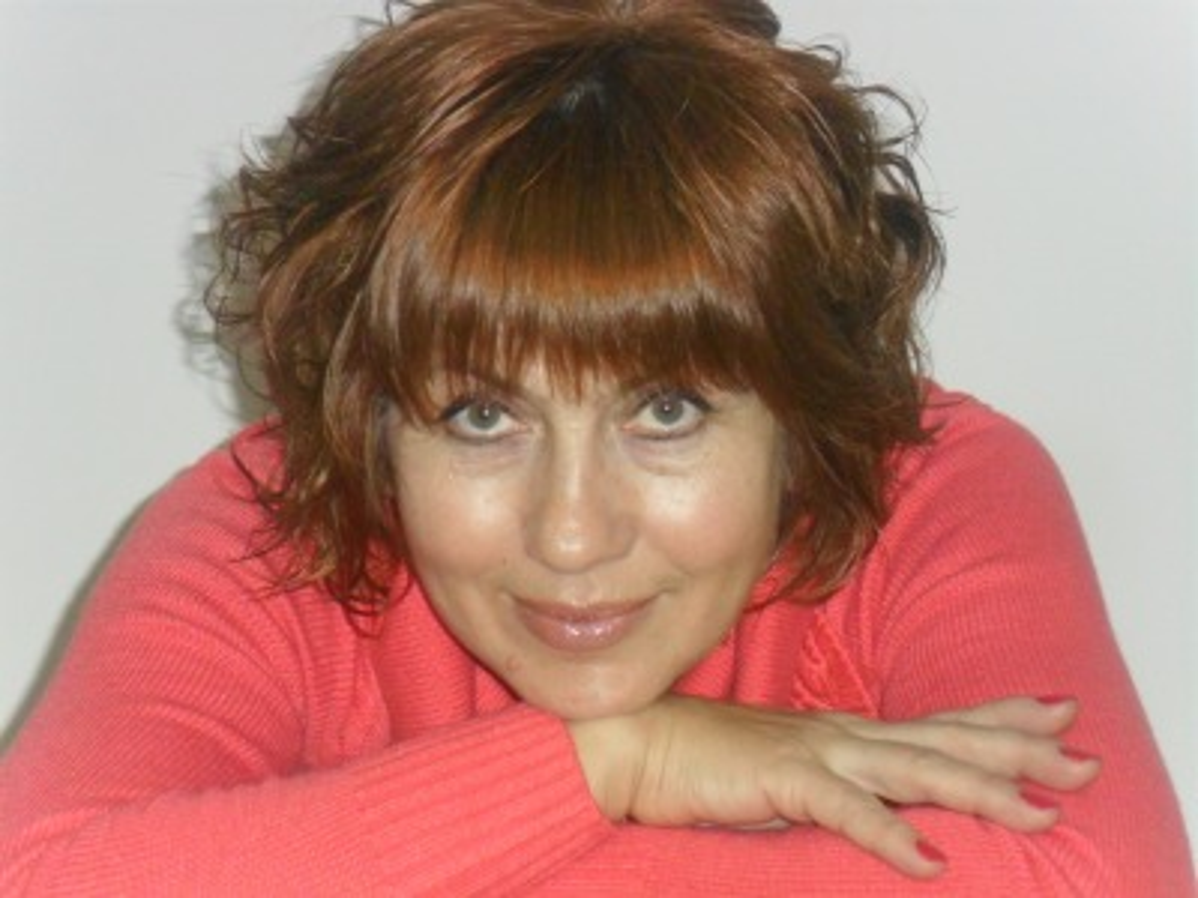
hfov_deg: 16.8
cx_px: 599
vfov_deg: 12.7
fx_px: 4049
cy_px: 449
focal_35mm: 117
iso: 400
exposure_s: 1/60
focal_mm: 21
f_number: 5.4
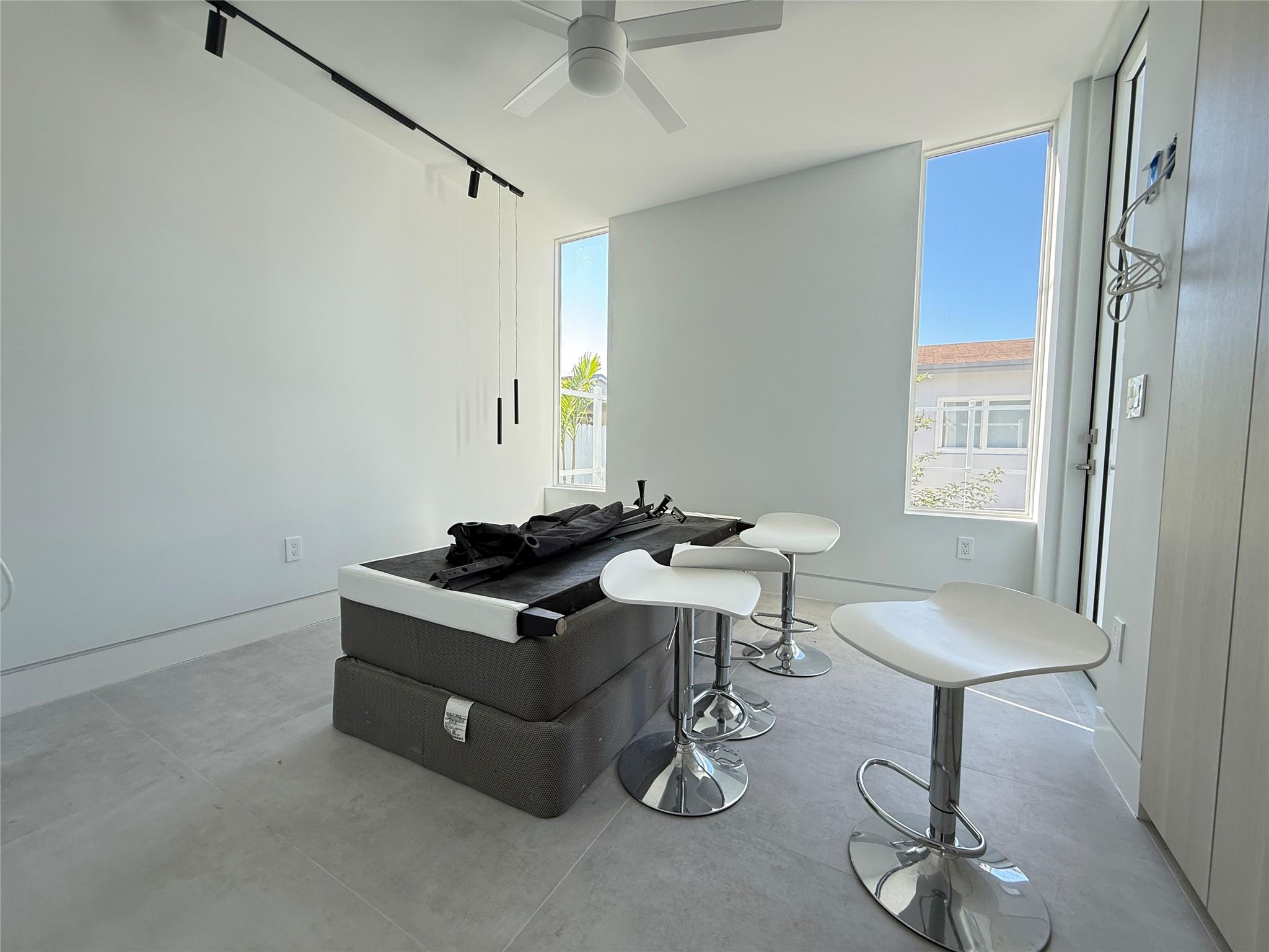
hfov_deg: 102.1
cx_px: 634
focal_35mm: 14
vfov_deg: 85.7
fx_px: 513
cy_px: 476
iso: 100
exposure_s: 1/99
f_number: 2.2
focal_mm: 2.22
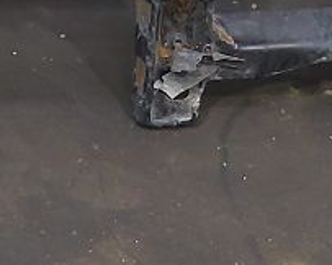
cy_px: -167
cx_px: -370
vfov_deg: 9.3
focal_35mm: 160
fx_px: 1571
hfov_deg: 10.8
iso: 200
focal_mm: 5.23
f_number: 1.8
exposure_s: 1/33
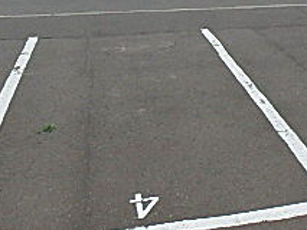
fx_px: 559
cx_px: 232
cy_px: -73
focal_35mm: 63
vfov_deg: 21.1
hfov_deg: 30.2
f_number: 6
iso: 125
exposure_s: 1/640
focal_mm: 3.7
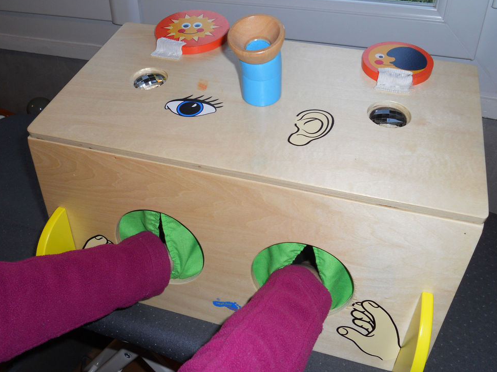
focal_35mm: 33
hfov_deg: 55.4
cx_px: 250
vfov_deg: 42.9
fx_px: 474
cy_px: 184
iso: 80
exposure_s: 1/25
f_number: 3.5
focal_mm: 5.8
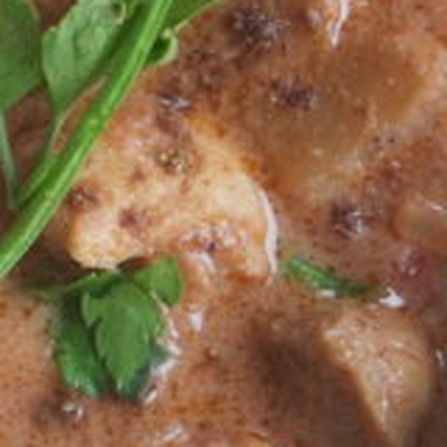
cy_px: 388
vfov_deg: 6.7
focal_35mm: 261
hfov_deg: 6.7
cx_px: -29
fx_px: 3813
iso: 1600
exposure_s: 1/50
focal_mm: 32
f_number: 7.1
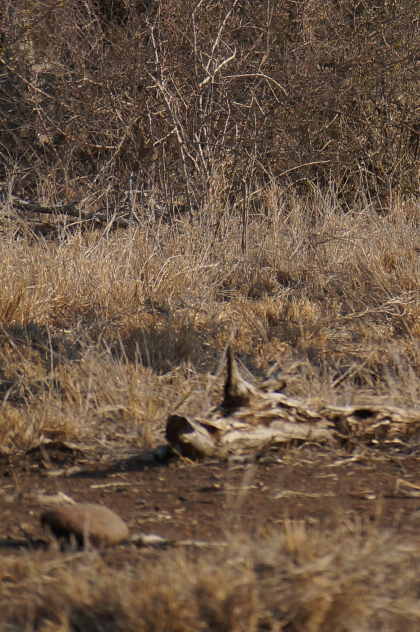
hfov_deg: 1.4
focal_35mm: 950
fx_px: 16657
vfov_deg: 2.2
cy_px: -275
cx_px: 624
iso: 100
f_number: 6.3
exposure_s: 1/320
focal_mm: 200
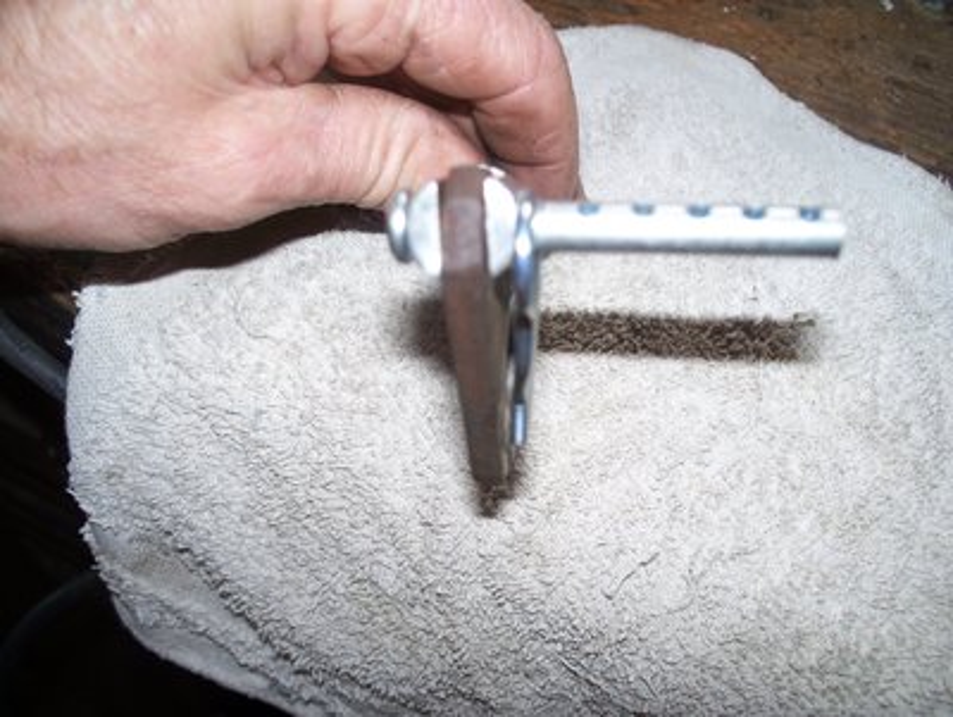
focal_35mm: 36
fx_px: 992
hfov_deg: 51.3
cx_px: 476
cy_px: 358
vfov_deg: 39.7
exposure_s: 1/60
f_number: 2.8
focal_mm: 7.54
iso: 64
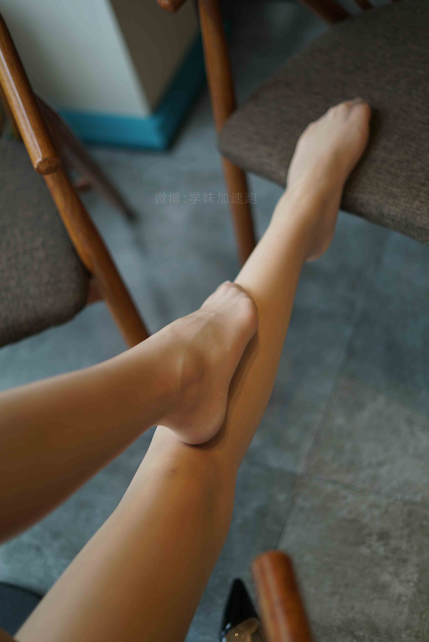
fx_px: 893
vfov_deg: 39.6
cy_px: 321
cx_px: 214
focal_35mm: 50
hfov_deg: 27.0
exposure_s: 1/800
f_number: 1.8
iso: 200
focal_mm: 50
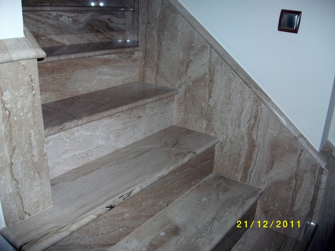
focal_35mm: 32
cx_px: 168
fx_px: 310
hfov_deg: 56.8
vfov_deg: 44.2
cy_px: 126
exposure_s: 1/40
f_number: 2.9
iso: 125
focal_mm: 5.7
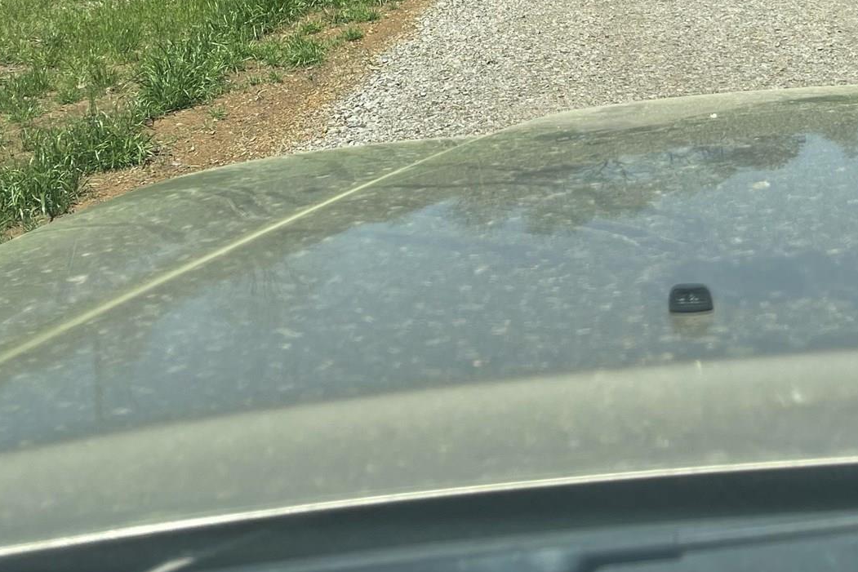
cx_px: 570
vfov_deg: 21.8
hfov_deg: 34.7
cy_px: -135
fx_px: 1359
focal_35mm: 57
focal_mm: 5.1
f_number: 1.6
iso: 32
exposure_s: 1/2433
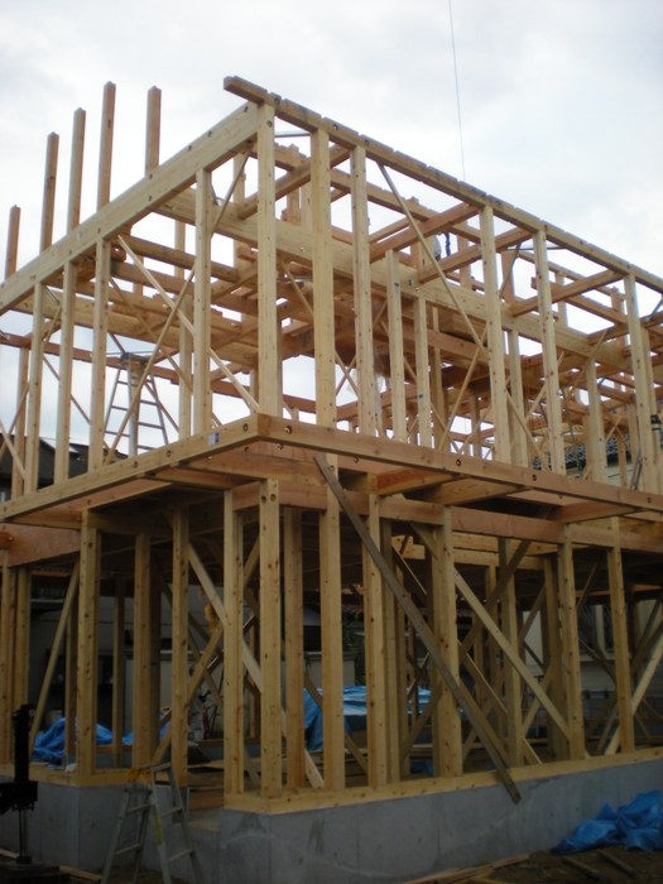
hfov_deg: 37.7
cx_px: 332
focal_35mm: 38
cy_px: 442
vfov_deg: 49.0
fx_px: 970
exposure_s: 1/131
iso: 64
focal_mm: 6.3
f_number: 3.1
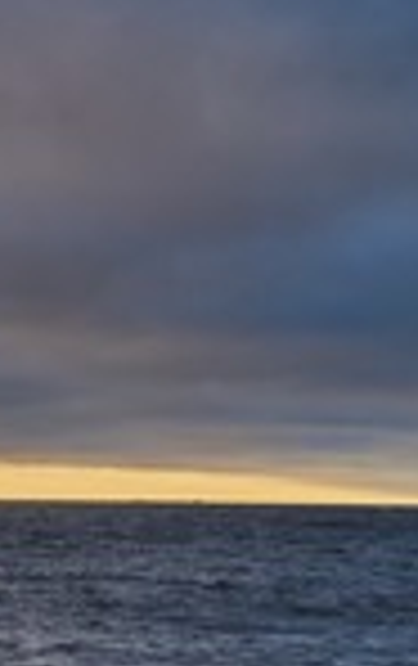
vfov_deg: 18.2
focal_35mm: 110
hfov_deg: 8.8
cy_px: 736
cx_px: -993
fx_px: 1997
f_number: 10
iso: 100
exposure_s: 1/30
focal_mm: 25
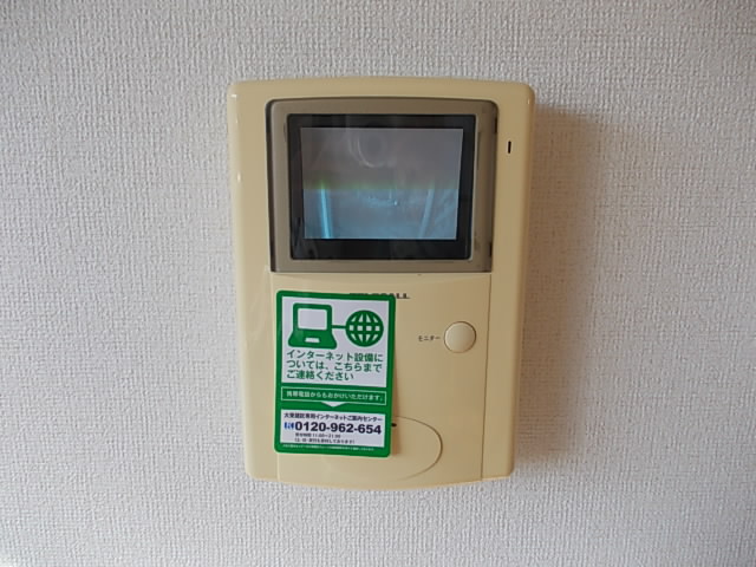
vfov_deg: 49.7
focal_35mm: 28
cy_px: 284
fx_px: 612
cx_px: 378
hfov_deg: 63.4
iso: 80
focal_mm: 4
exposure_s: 1/100
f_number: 2.7
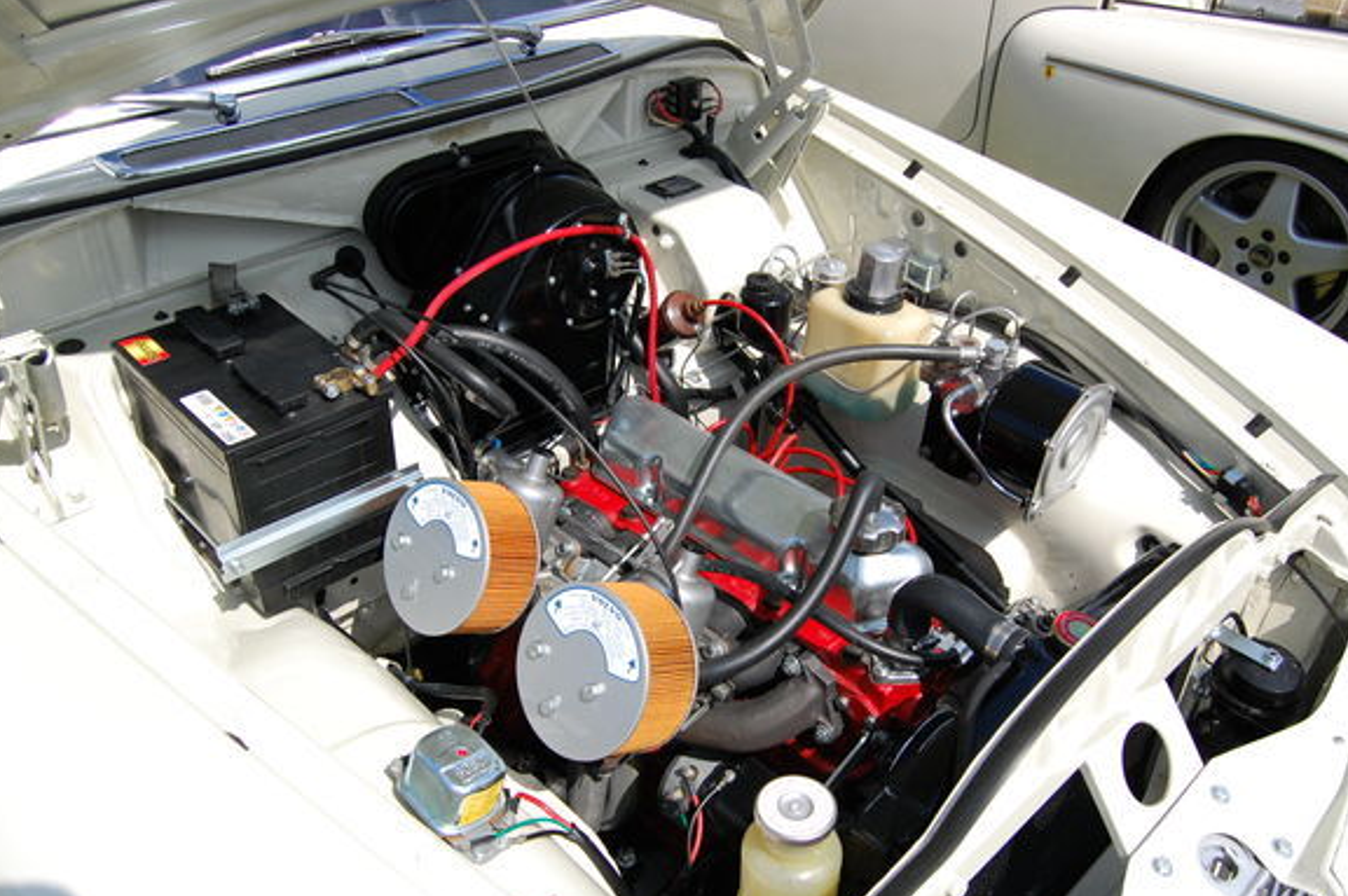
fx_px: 1122
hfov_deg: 62.0
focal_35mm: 30
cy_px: 489
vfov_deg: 43.5
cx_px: 695
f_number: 5.6
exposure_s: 1/4000
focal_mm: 18
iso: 800
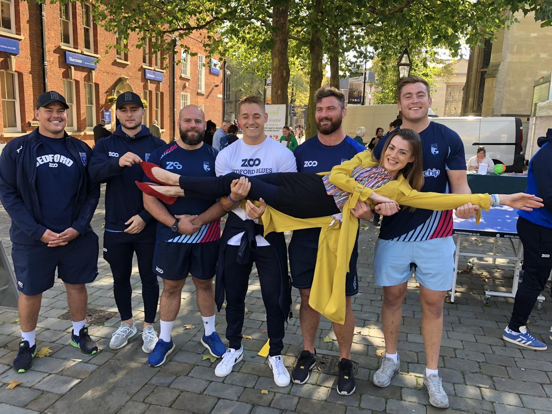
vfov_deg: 49.7
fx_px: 446
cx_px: 276
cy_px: 207
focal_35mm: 28
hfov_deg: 63.4
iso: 20
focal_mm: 3.99
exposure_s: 1/125
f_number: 1.8
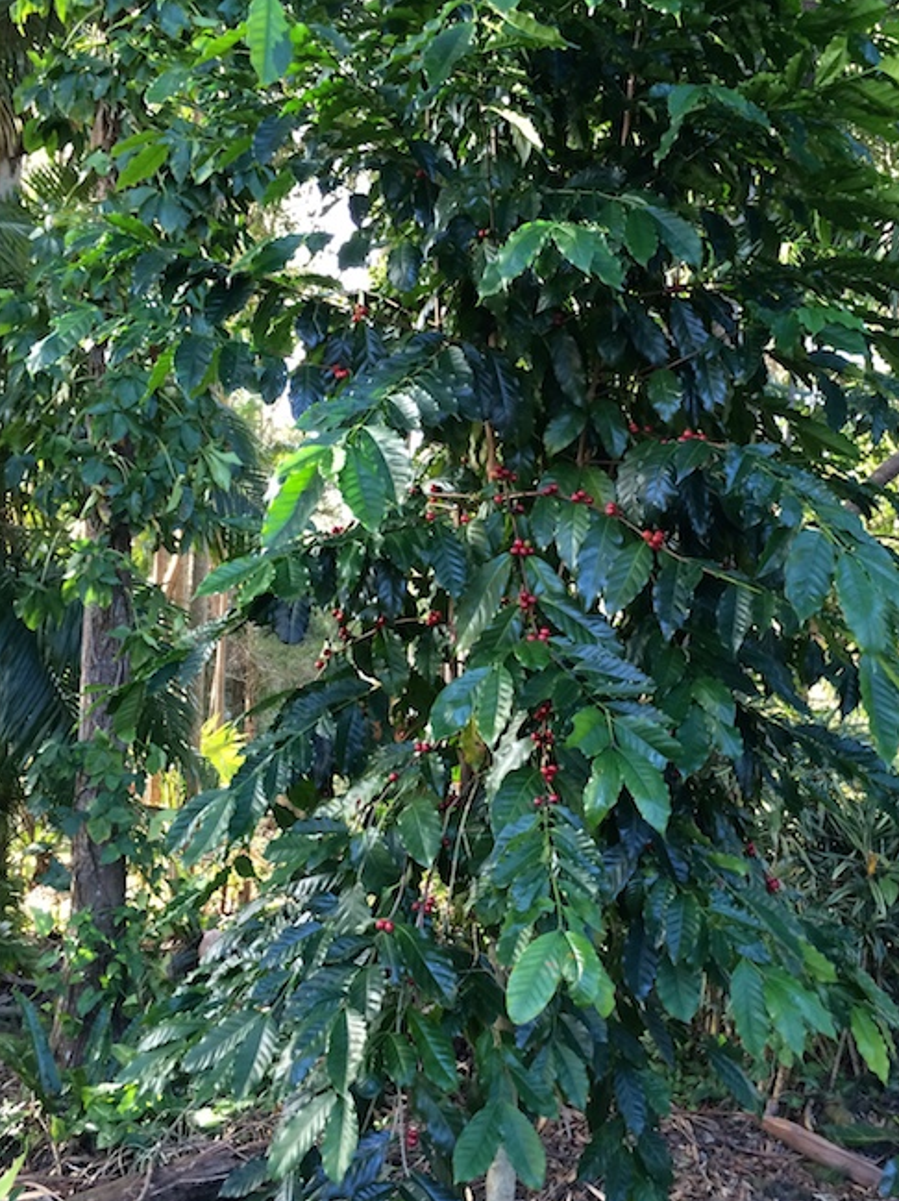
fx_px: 1282
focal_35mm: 37
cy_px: 577
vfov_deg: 50.2
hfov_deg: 38.6
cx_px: 509
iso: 50
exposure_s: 1/30
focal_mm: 4.12
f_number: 2.2
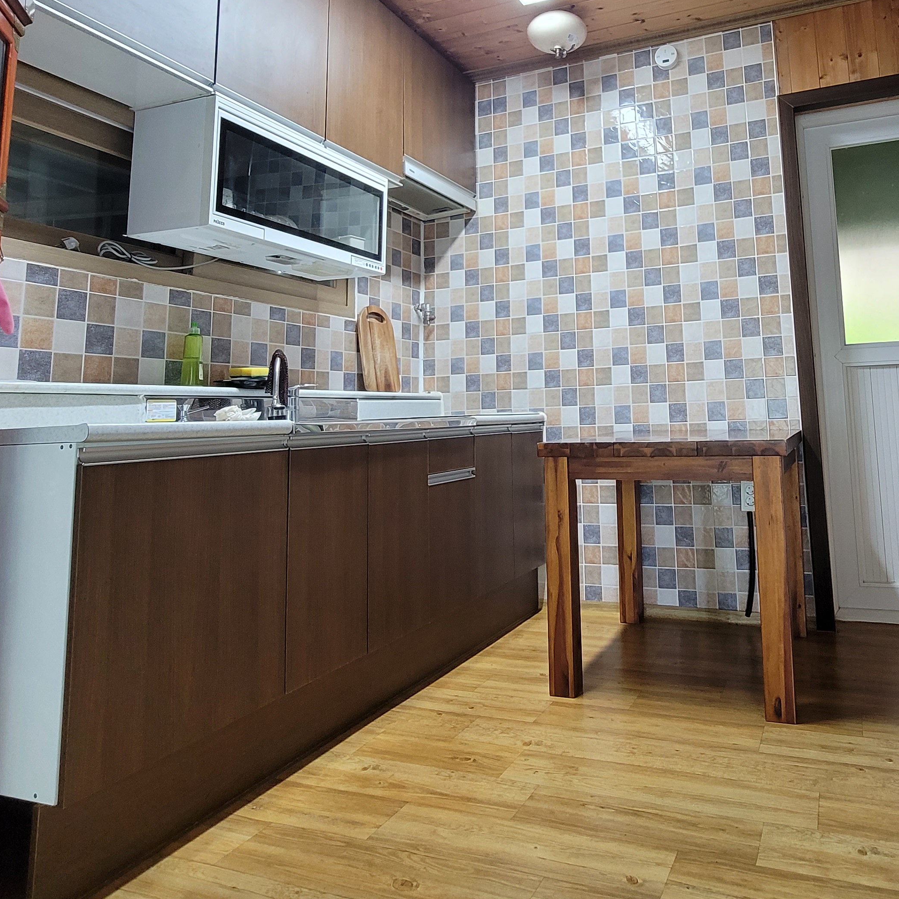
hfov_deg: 68.0
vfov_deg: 68.1
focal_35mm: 22
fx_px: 646
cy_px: 318
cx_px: 589
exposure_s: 1/60
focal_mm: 2.2
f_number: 2.2
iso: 320
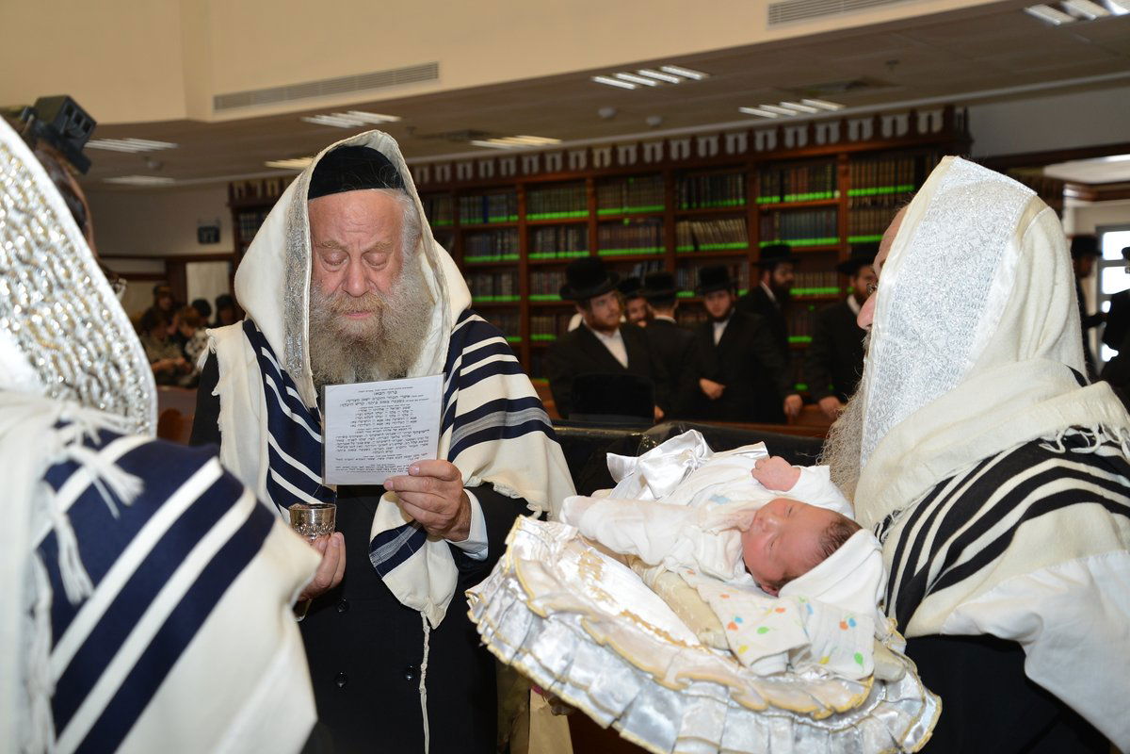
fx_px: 1318
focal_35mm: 42
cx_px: 565
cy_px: 377
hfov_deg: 46.4
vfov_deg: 31.9
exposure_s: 1/125
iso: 640
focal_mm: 42
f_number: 5
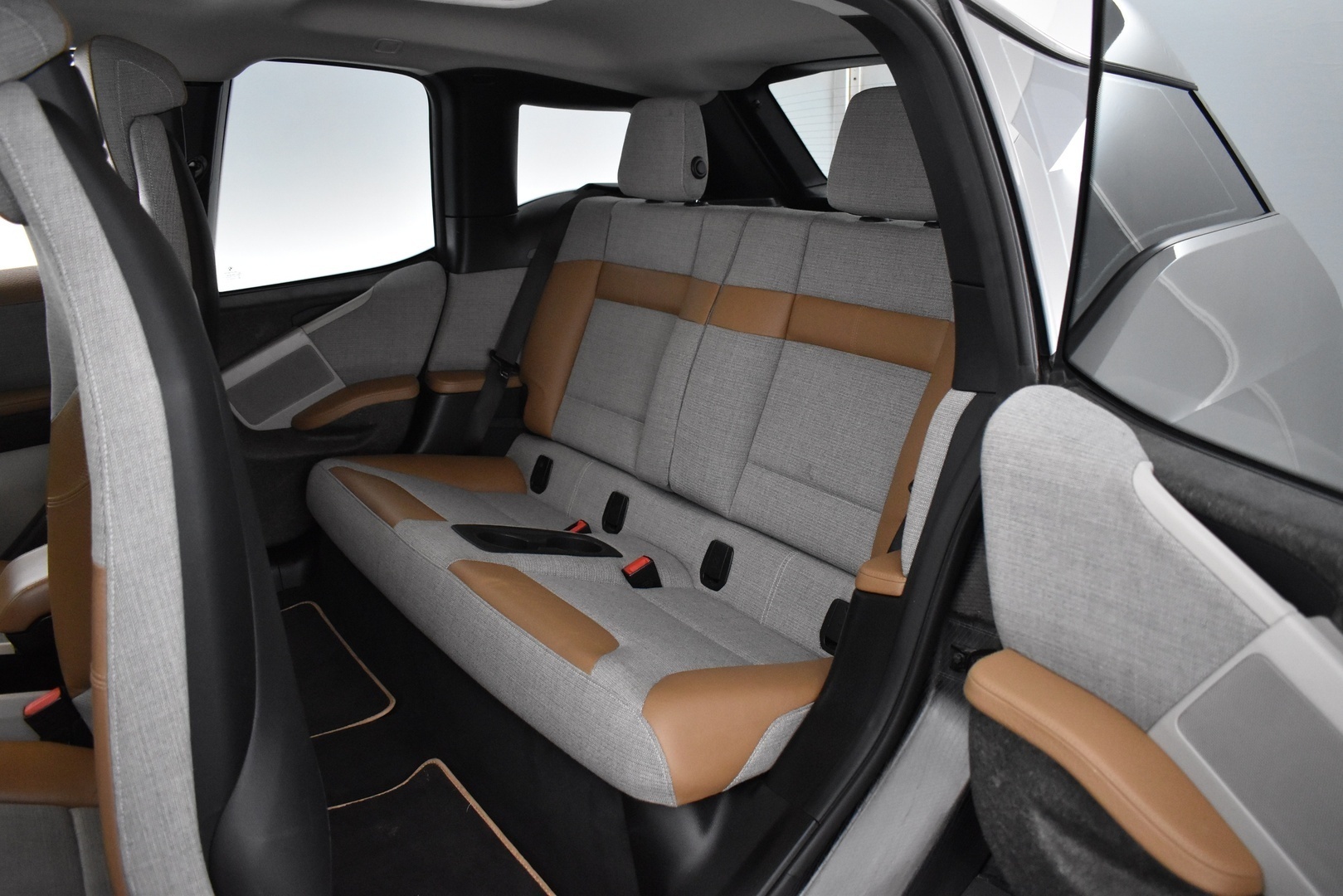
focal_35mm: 27
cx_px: 672
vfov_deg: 47.9
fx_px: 1007
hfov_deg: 67.4
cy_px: 448
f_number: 3.5
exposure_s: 1/50
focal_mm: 18
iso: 3200
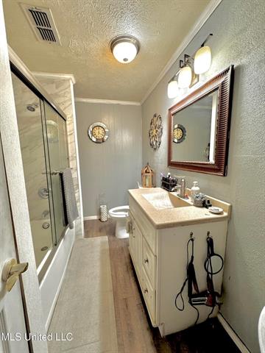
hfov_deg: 85.7
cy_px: 176
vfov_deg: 102.1
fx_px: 143
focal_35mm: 14
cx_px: 132
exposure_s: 1/60
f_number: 2.2
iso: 320
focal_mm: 2.22
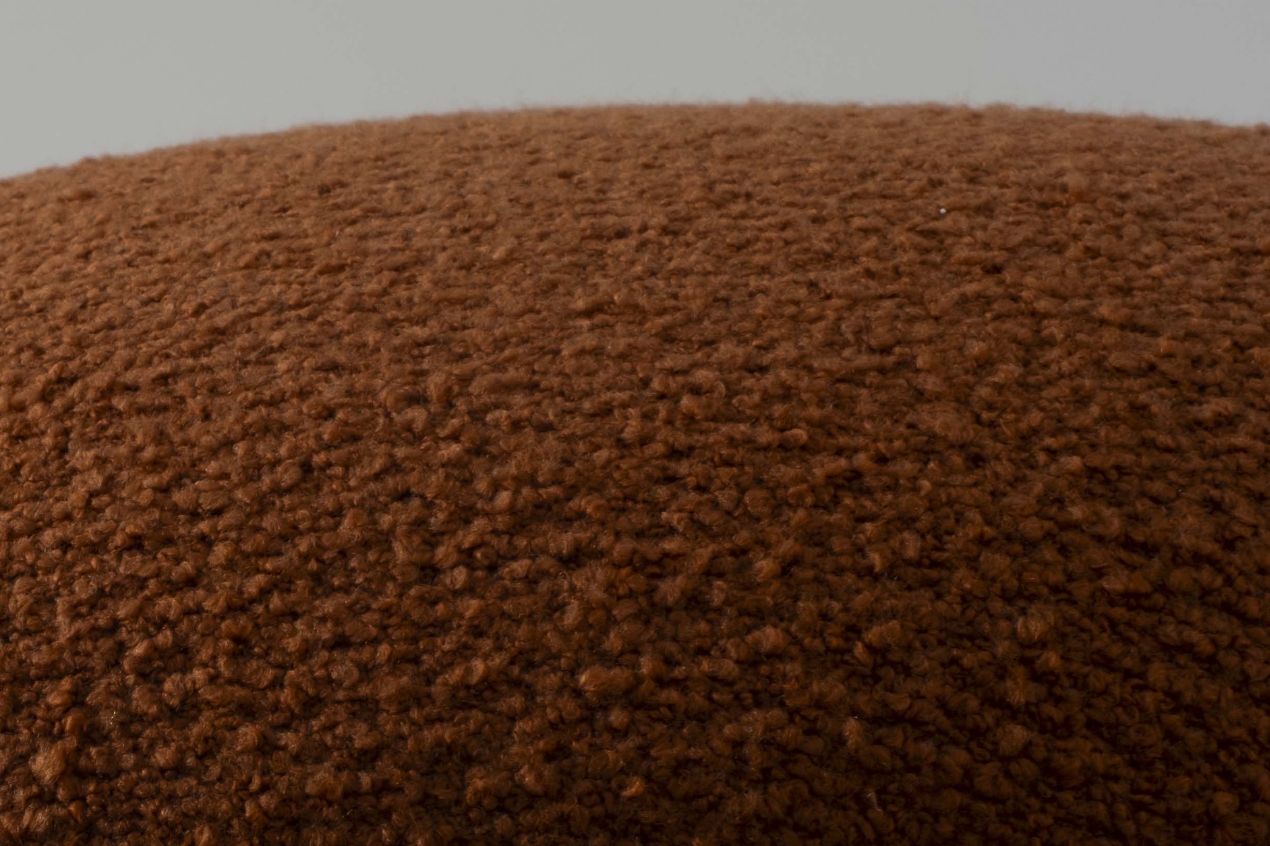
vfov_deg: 8.2
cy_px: 939
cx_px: -333
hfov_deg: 12.0
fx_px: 5891
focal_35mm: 167
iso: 100
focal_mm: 35
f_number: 11
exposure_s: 2.5
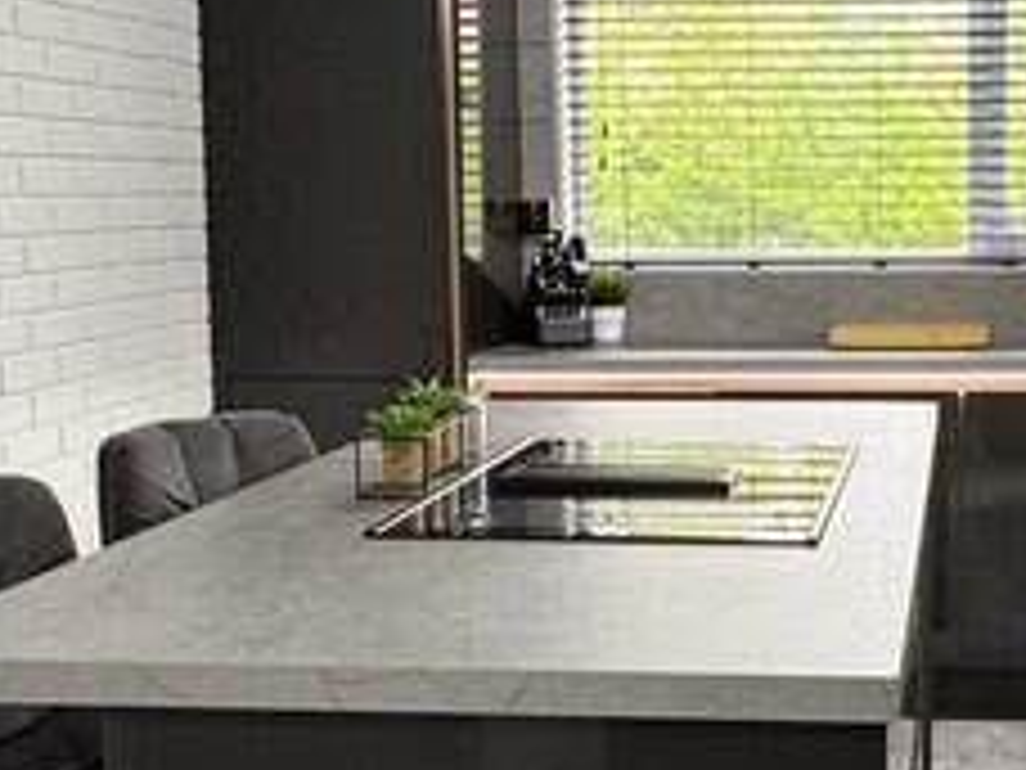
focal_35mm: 63
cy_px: 360
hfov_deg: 30.0
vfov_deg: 23.3
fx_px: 1867
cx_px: 814
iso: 200
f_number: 2.2
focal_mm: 2.22
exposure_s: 1/50
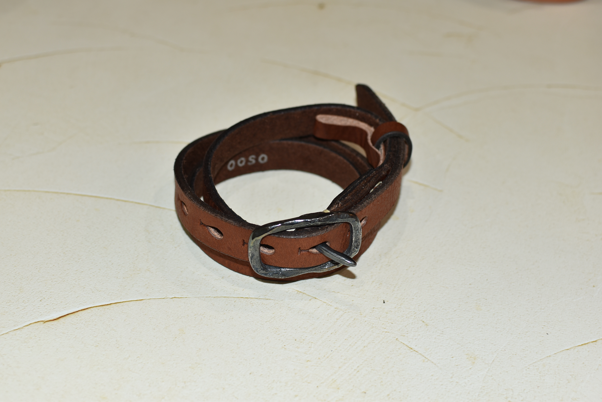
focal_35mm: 52
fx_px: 879
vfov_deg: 25.8
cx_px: 301
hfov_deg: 37.8
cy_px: 201
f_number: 3.5
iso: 200
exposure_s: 1/60
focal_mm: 35
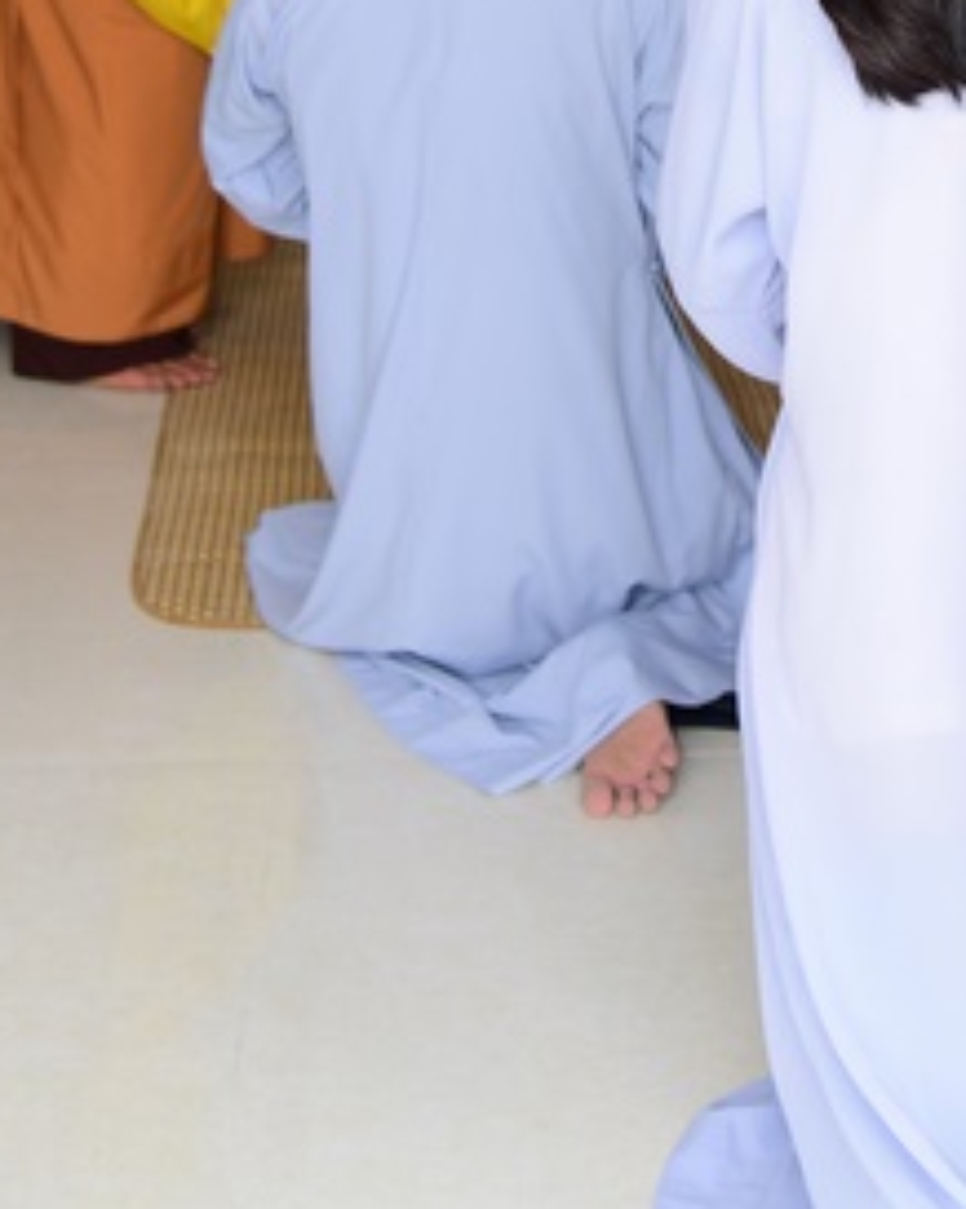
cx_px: 767
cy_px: -217
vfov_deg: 21.1
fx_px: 3041
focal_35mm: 85
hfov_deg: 17.9
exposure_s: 1/200
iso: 320
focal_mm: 38
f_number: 4
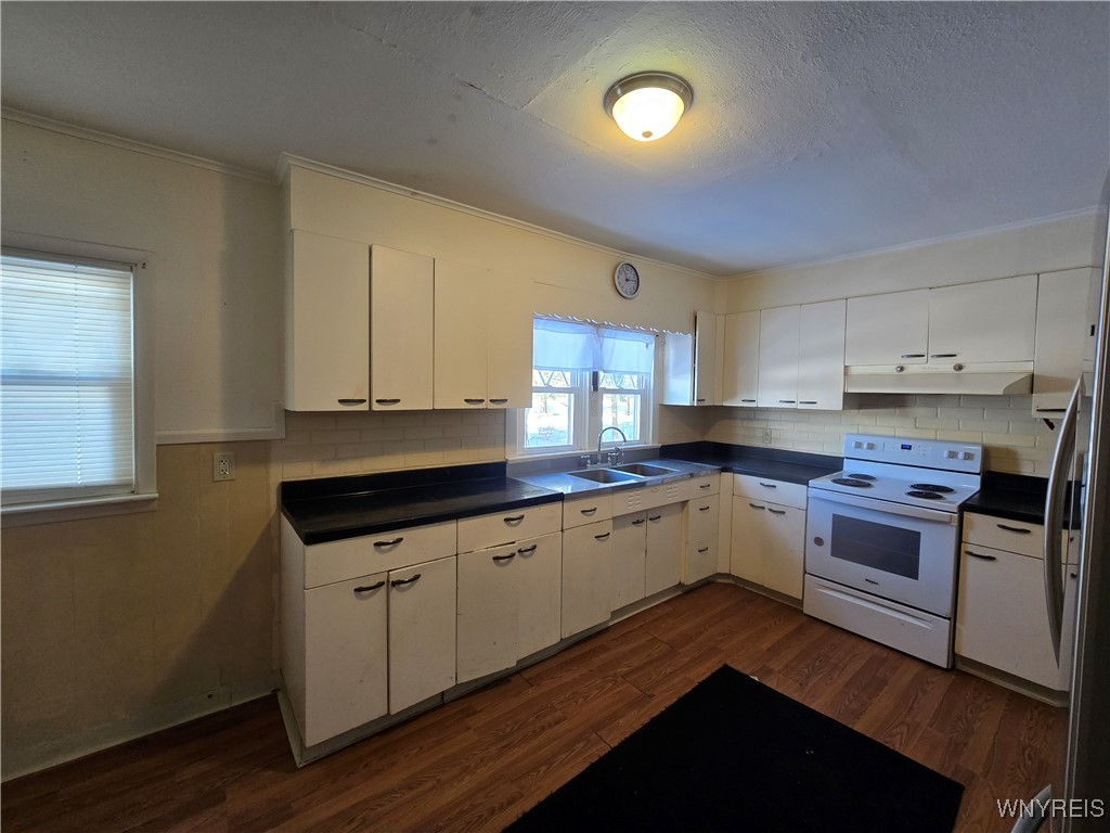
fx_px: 417
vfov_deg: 89.9
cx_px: 555
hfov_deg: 106.2
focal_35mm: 13
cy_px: 416
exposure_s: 1/60
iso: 200
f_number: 2.2
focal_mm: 2.2
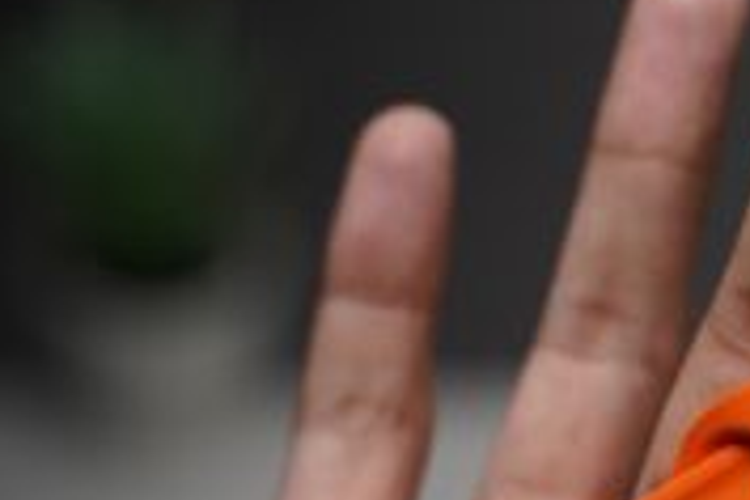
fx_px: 3021
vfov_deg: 9.4
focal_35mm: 145
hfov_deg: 13.8
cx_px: 843
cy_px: 502
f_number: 4
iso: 500
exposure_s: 1/80
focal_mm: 64
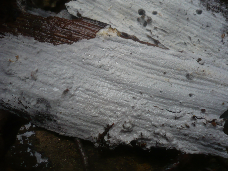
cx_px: 114
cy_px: 86
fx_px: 231
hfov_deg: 52.6
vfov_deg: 40.7
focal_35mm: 35
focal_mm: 5.8
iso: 100
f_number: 2.8
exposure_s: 1/50
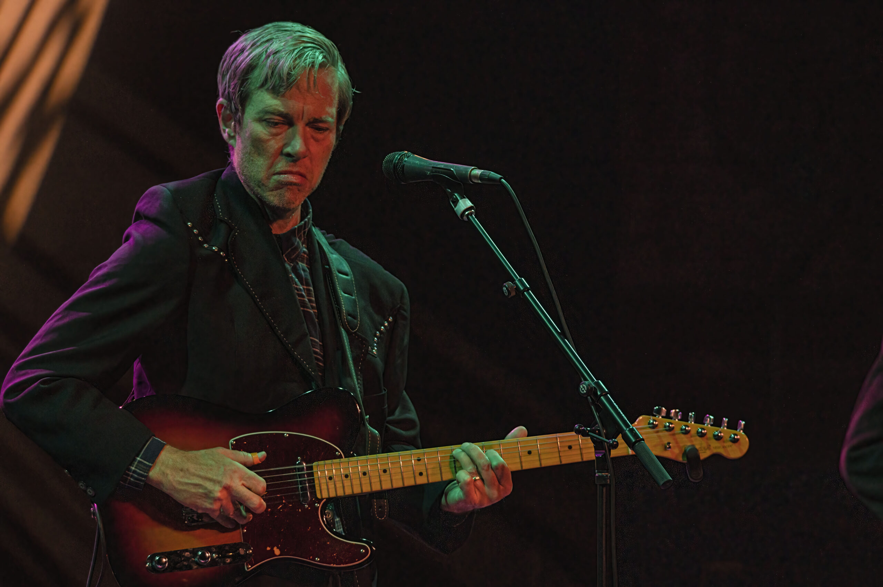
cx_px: 442
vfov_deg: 4.3
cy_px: 294
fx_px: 7843
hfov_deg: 6.4
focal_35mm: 320
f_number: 5.6
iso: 2500
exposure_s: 1/100
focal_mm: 320
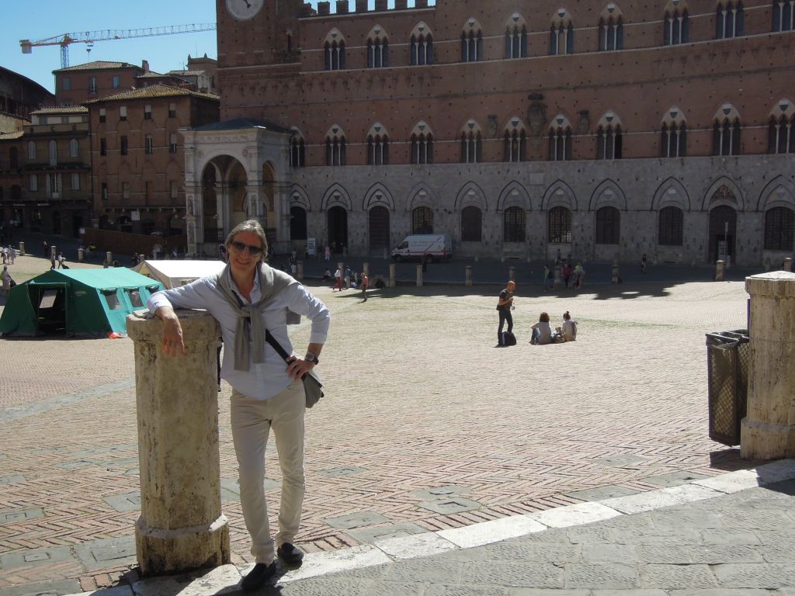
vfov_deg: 36.0
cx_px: 398
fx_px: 919
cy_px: 298
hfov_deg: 46.8
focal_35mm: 40
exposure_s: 1/1600
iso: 160
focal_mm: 7.2
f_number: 3.7
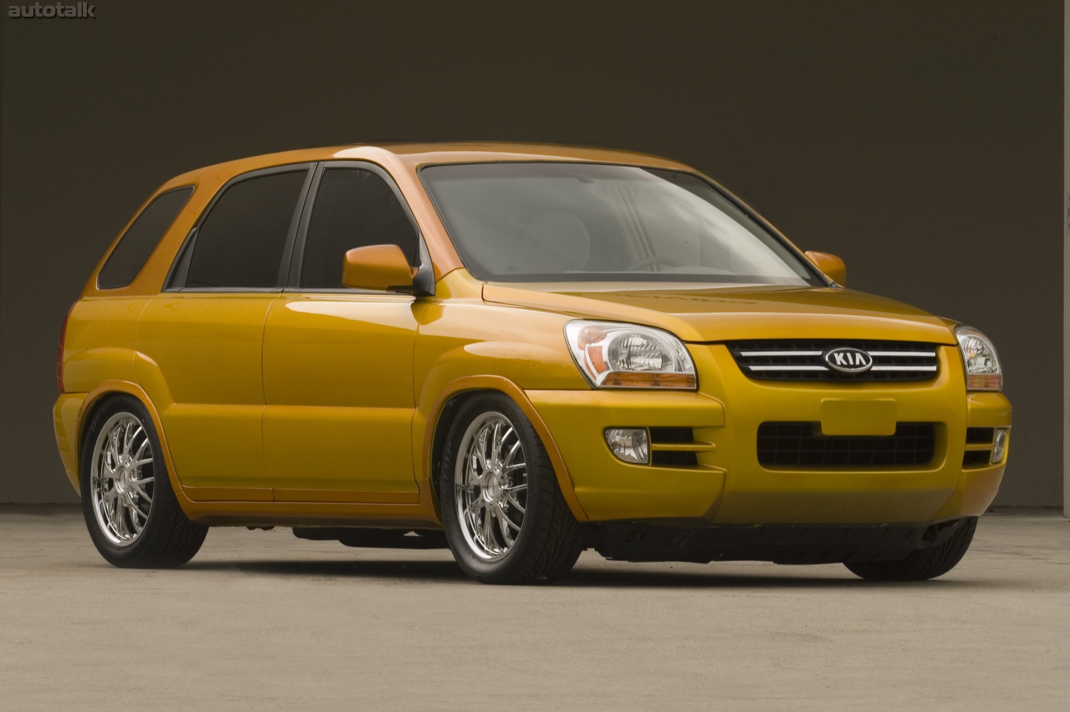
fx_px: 5346
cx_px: 535
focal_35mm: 180
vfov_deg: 7.6
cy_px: 356
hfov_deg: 11.4
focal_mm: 120
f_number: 14
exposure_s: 1/8
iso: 200
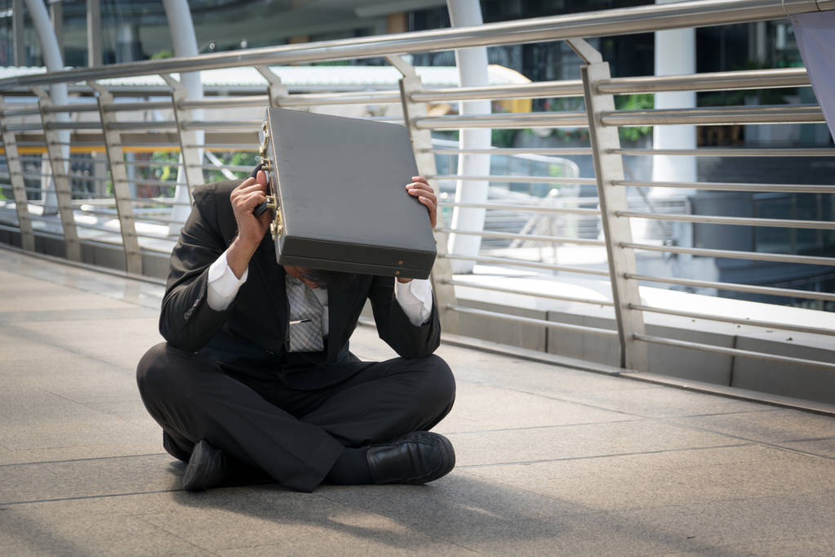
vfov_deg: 15.7
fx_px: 2018
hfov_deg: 23.4
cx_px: 418
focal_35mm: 87
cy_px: 278
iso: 100
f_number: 4
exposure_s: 1/125
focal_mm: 58
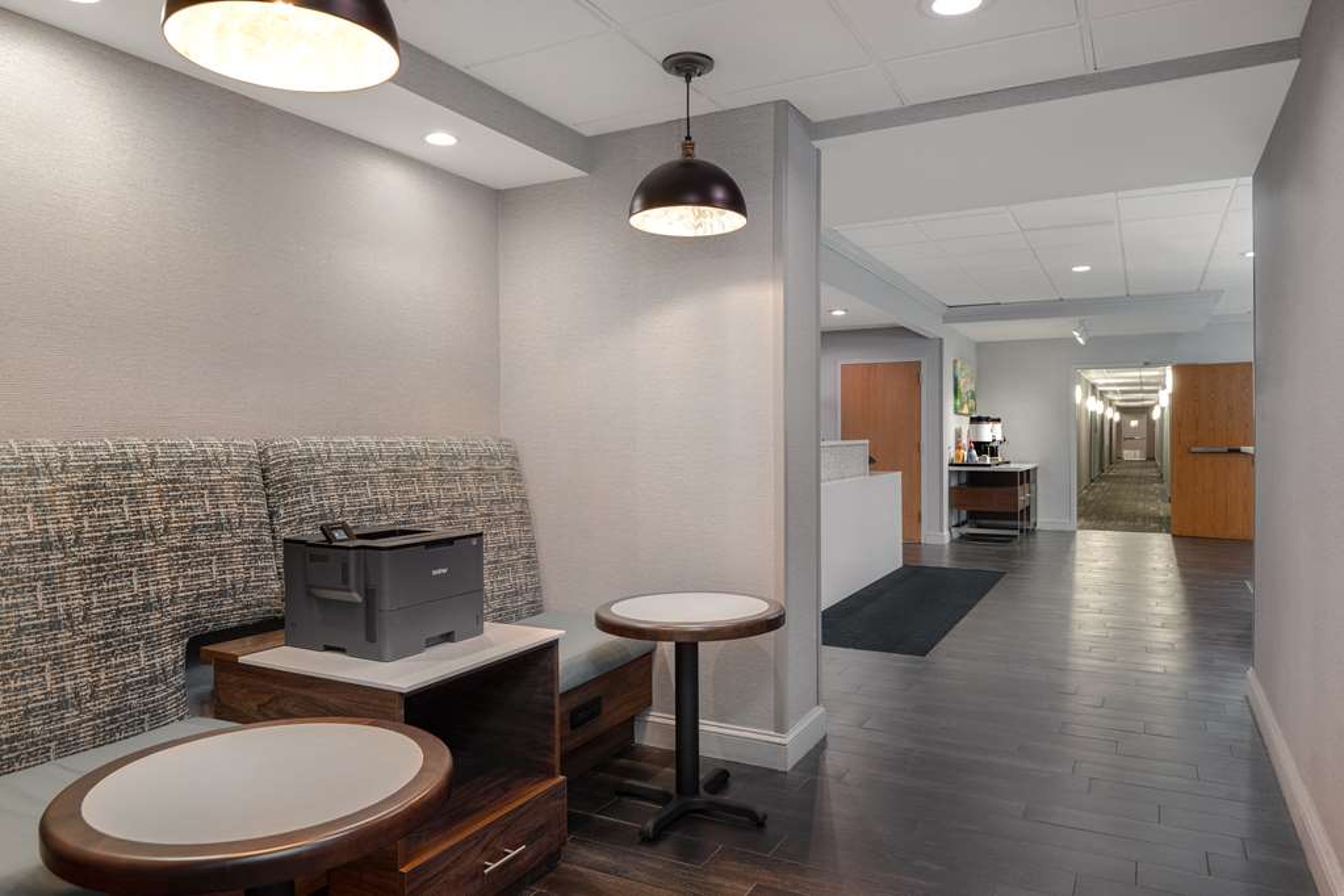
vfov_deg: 57.2
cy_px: 448
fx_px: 821
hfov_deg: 78.6
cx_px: 672
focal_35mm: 22
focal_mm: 22
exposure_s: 1/15
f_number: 8
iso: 320
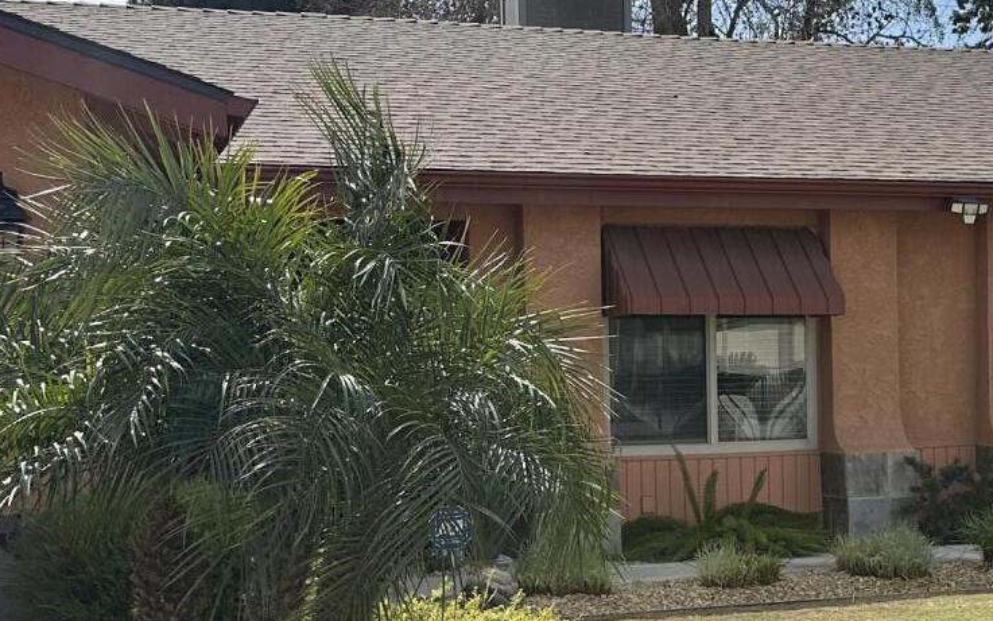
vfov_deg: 18.8
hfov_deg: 28.8
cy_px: 422
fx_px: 1868
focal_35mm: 69
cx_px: 857
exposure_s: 1/5525
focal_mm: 6.86
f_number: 1.78
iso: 80
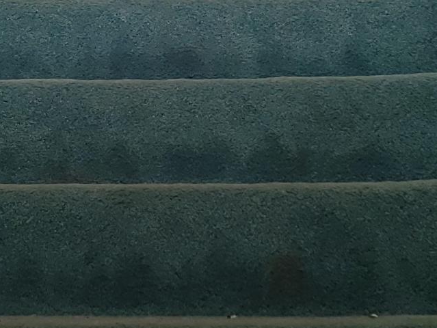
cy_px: -30
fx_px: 1541
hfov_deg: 16.0
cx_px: 92
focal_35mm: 122
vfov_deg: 12.0
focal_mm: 4.3
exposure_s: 1/100
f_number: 2.4
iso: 64
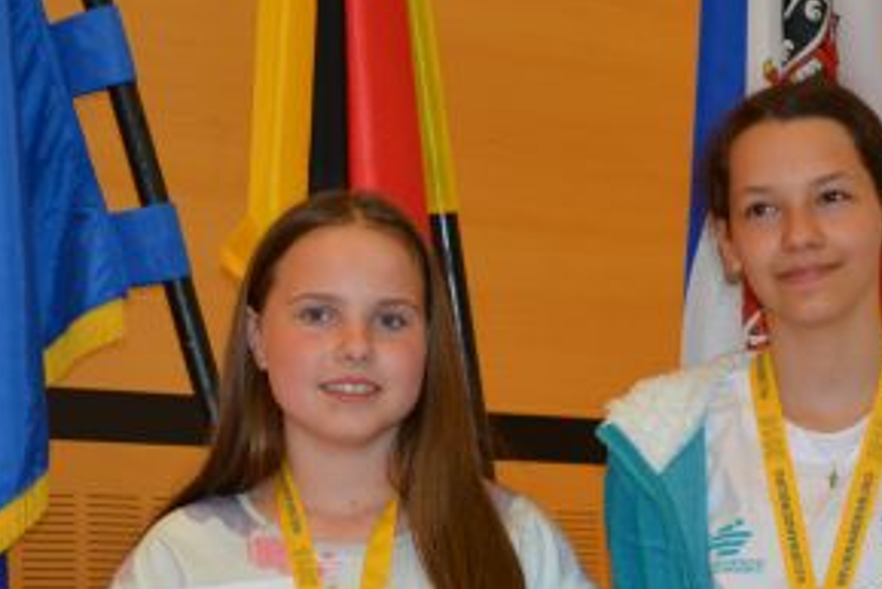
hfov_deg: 12.0
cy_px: 476
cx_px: 452
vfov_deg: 8.0
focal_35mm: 171
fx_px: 4192
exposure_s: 1/60
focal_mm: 55
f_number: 5.6
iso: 900
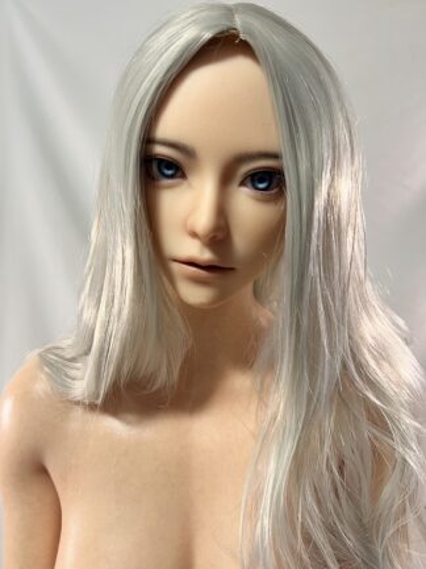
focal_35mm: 26
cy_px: 284
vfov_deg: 67.3
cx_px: 213
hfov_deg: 53.1
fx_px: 427
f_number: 1.5
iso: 125
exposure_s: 1/78
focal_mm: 5.7
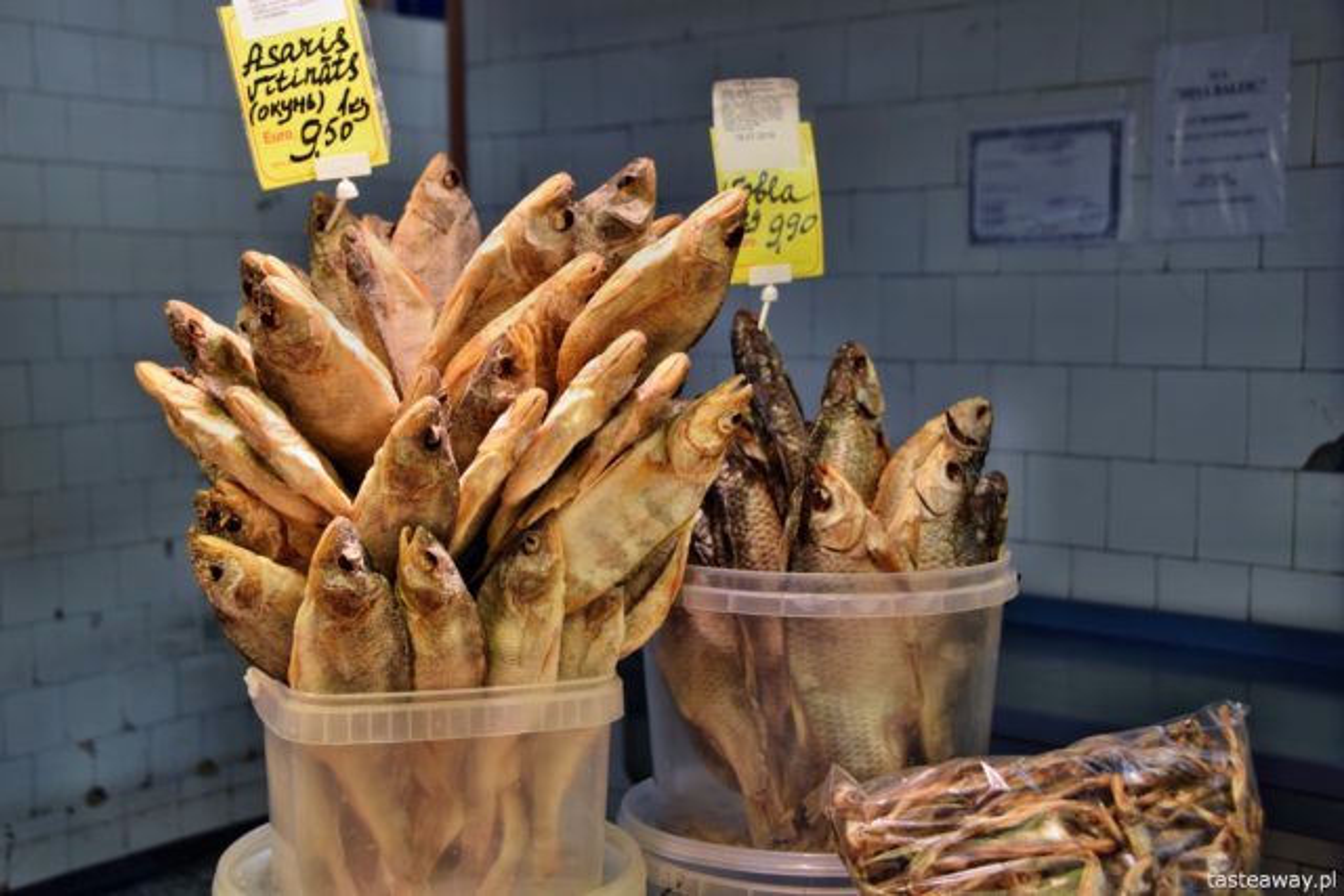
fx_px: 1792
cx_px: 672
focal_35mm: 48
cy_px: 448
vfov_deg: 28.1
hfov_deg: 41.1
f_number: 5.6
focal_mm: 32
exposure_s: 1/125
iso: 400
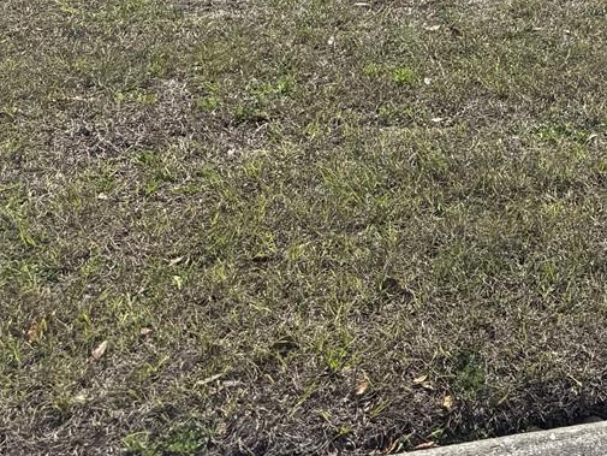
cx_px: 912
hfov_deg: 21.5
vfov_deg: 17.2
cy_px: -255
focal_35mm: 76
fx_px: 1333
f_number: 1.78
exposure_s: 1/6410
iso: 80
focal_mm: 6.76
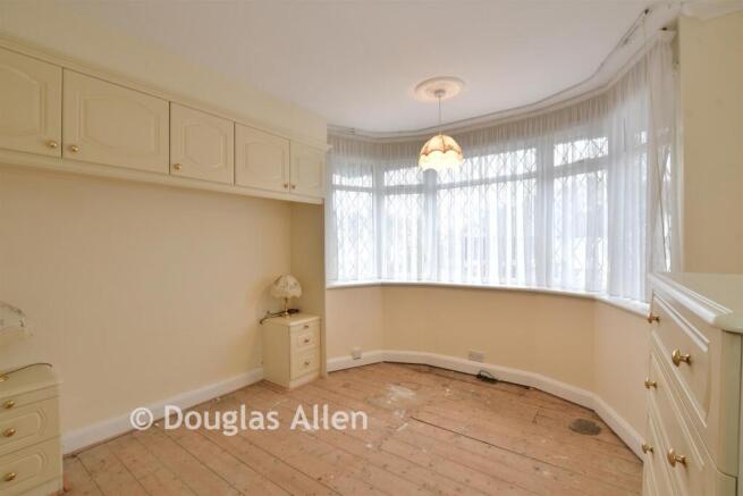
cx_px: 372
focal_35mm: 15
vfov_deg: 77.4
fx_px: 310
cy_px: 248
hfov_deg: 100.4
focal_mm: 10
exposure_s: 1/5
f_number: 8
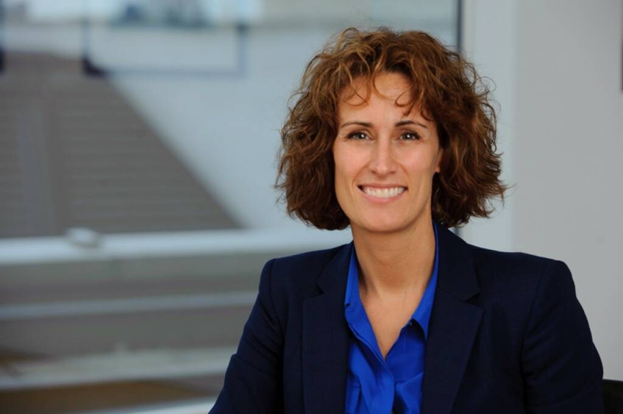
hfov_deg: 17.7
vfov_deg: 11.8
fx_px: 2006
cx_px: 312
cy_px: 207
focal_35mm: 116
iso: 200
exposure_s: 1/125
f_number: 4.5
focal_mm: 116
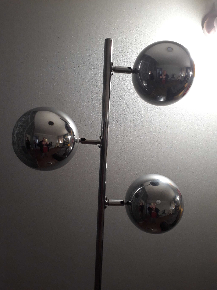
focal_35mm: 27
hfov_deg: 51.4
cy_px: 145
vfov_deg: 65.3
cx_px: 108
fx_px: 226
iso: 200
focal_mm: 3.6
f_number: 1.9
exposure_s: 1/17
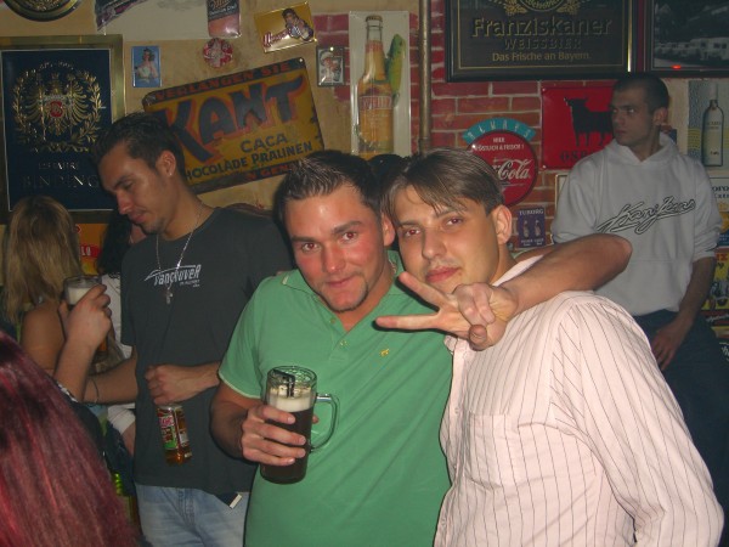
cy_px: 274
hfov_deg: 41.2
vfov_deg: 31.5
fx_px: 969
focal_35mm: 46
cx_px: 364
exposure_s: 1/60
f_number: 3.1
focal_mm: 9.5
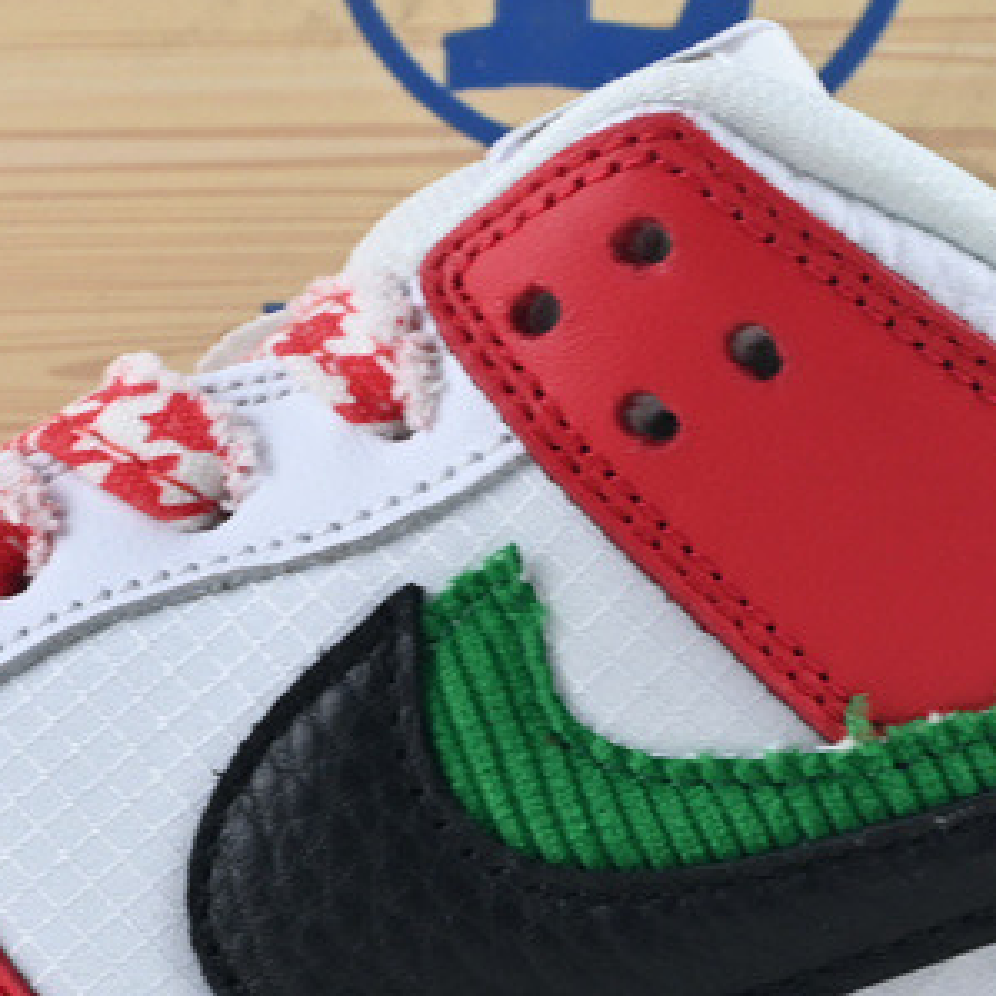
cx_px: 380
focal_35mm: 169
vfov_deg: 10.3
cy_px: 756
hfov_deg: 10.4
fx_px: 5492
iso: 100
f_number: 10
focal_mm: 33
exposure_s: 1/15
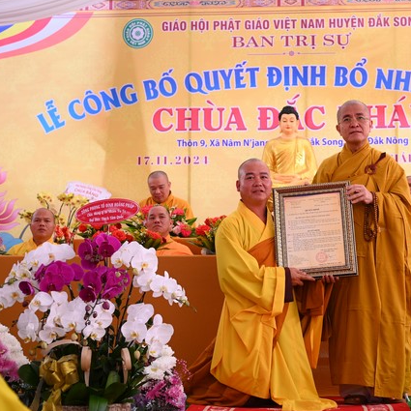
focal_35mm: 65
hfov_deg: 26.3
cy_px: 206
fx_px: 873
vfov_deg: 26.5
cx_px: 287
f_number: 4.5
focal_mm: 50
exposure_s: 1/250
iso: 640
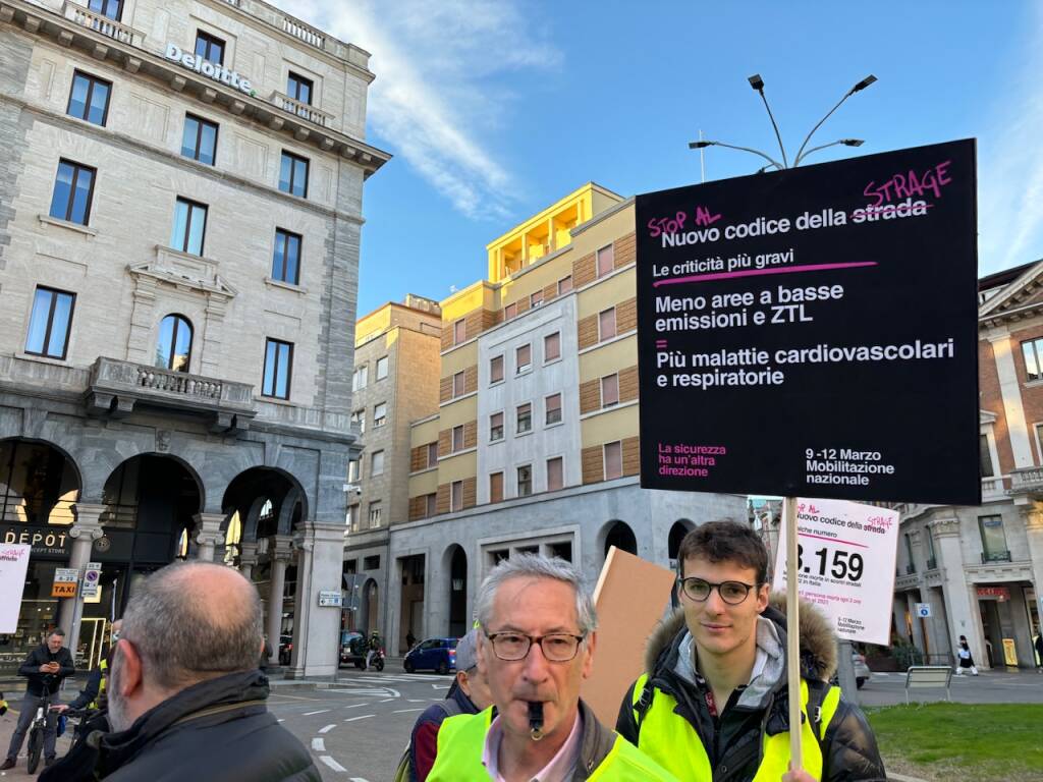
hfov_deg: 67.3
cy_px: 391
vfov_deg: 53.1
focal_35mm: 26
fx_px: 783
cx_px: 522
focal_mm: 5.96
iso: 40
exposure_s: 1/261
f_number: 1.6
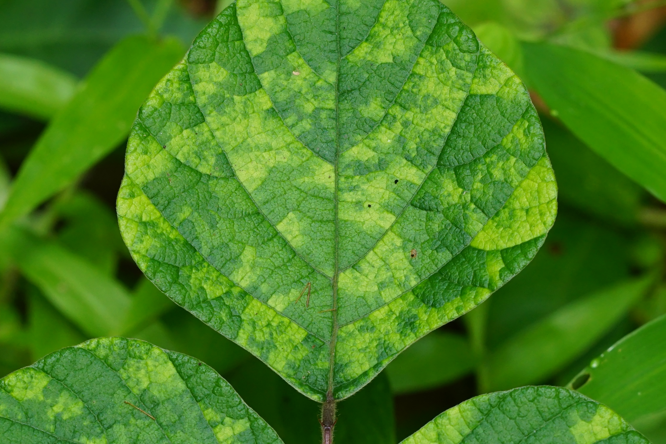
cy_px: 288
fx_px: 8121
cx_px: 333
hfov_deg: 4.7
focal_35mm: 439
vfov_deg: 3.1
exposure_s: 1/160
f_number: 7.1
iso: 400
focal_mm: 150
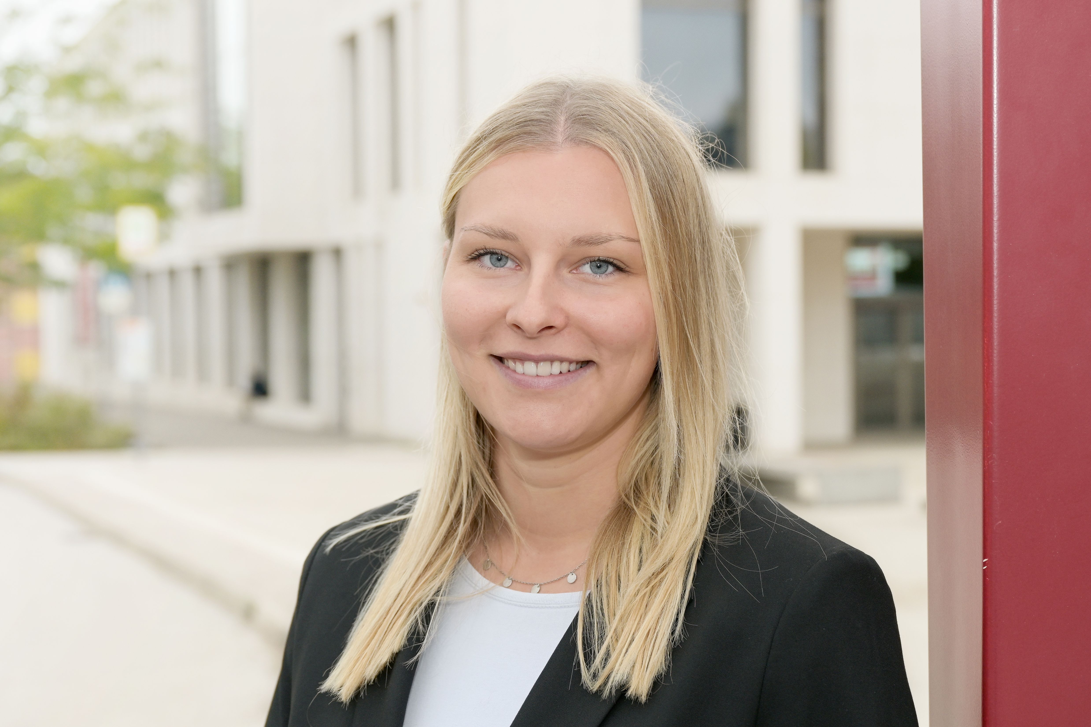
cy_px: 364
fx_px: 1303
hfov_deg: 45.4
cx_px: 546
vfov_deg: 31.2
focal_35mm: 43
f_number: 3.5
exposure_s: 1/160
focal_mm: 43
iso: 160
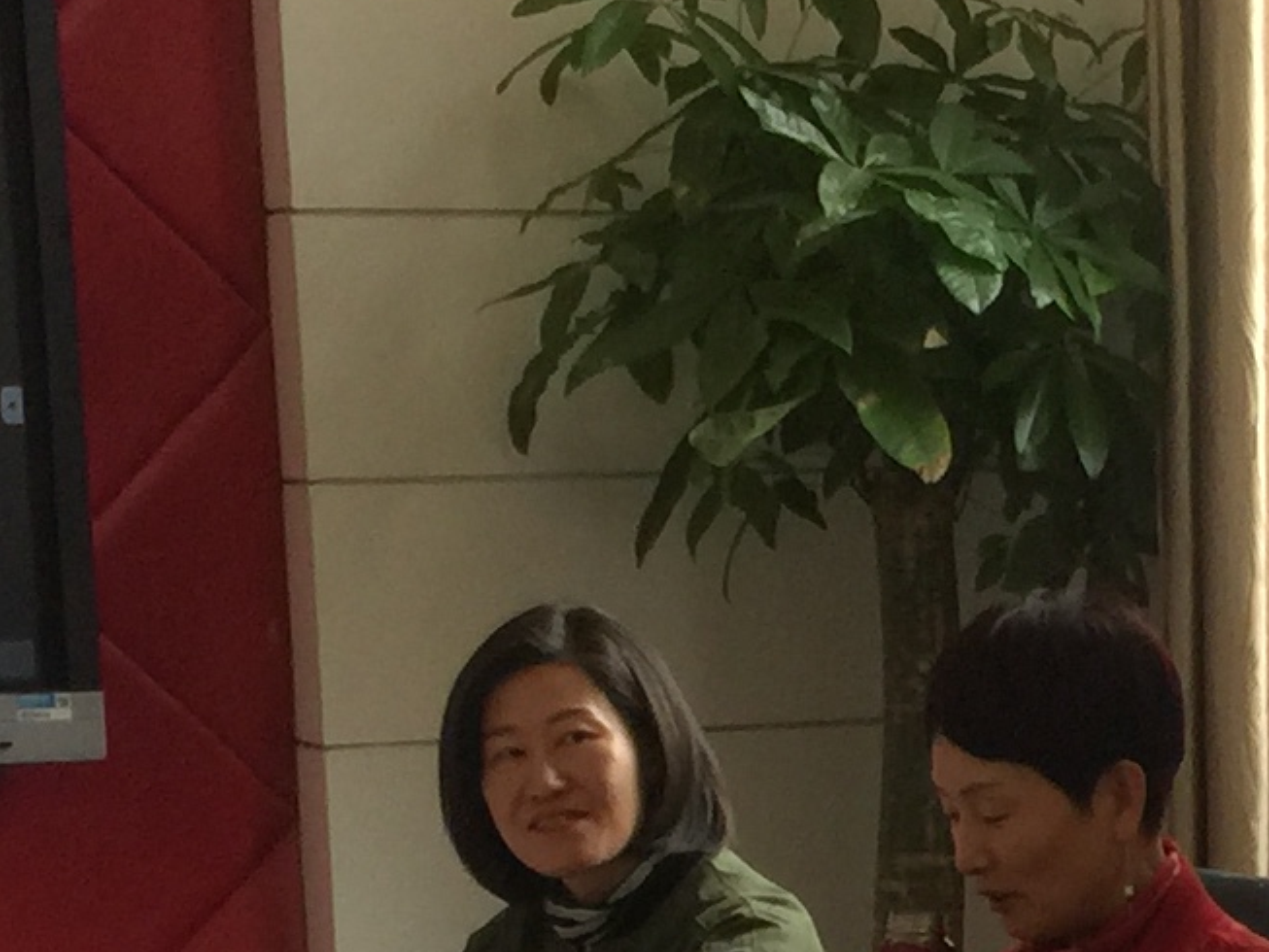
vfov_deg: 10.0
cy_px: 1230
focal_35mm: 145
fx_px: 5317
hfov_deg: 13.2
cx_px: 1551
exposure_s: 1/33
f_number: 2.2
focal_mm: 4.15
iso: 40
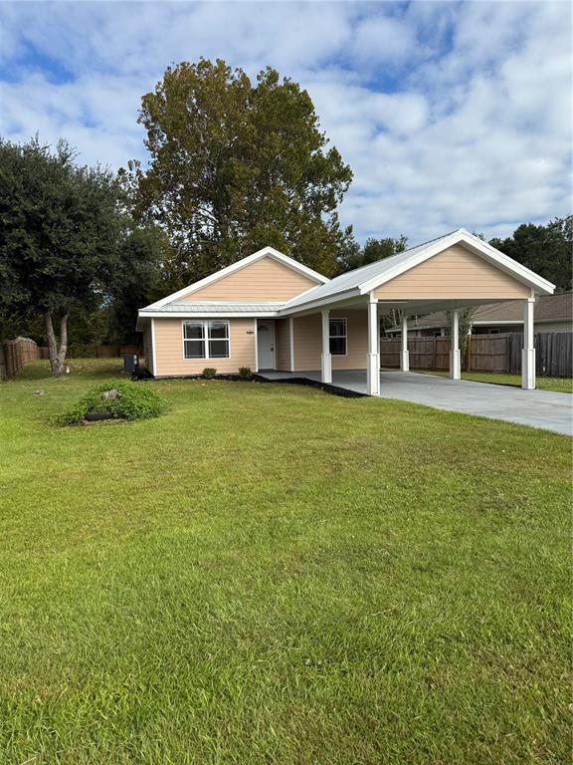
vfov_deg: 71.6
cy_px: 382
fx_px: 530
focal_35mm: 24
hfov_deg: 56.8
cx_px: 286
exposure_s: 1/3425
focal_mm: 6.76
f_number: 1.78
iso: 80
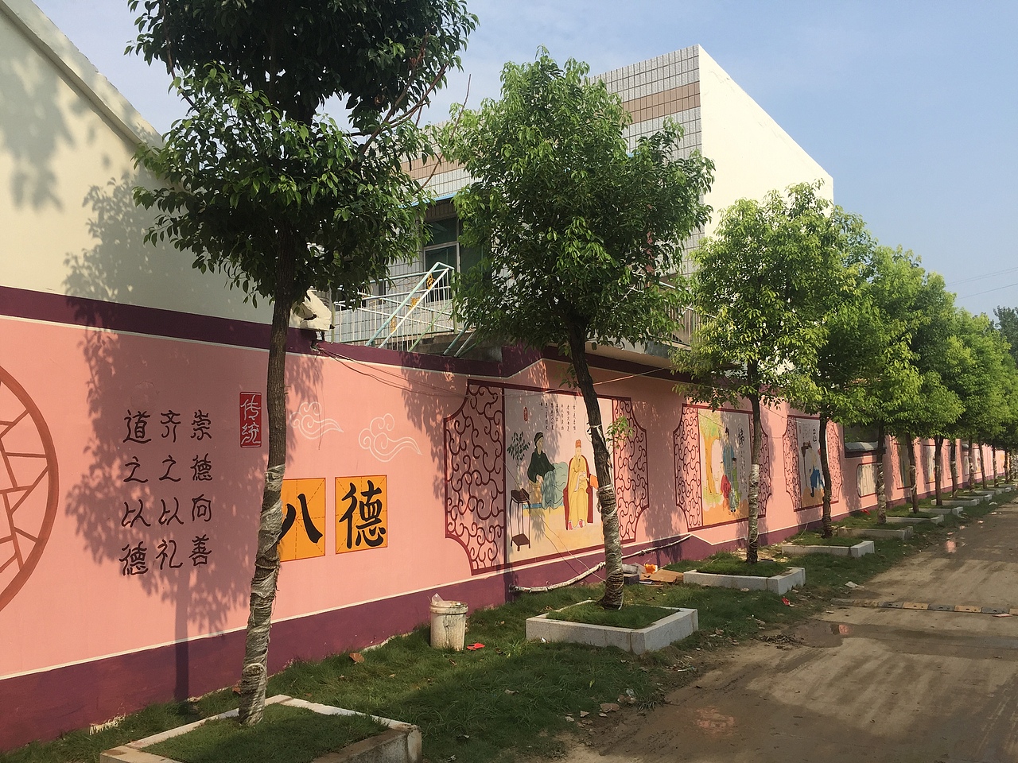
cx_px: 509
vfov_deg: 48.2
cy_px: 382
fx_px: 853
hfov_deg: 61.7
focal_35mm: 29
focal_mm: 4.15
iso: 32
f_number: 2.2
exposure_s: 1/1883
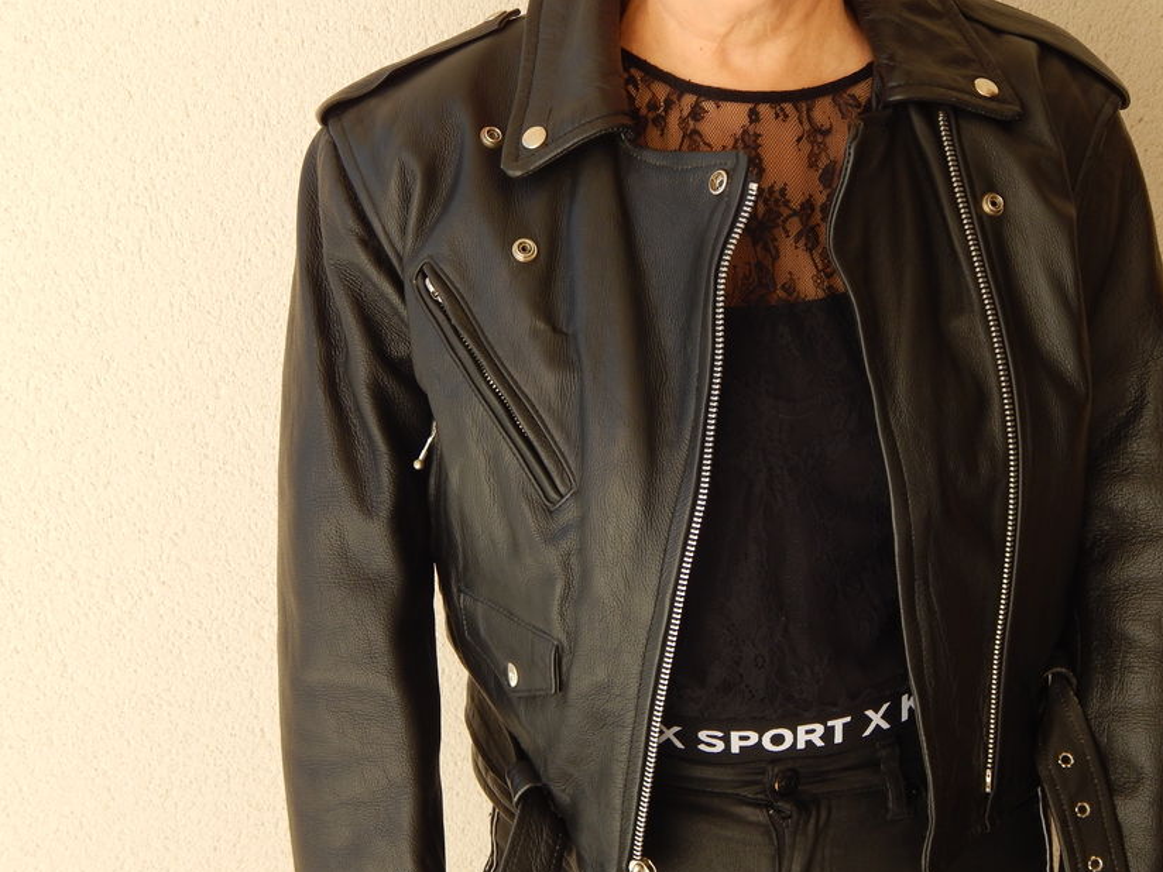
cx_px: 627
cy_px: 494
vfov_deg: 19.9
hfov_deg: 26.3
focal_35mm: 74
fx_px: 2486
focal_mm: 10.9
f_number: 4
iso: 125
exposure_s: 1/250
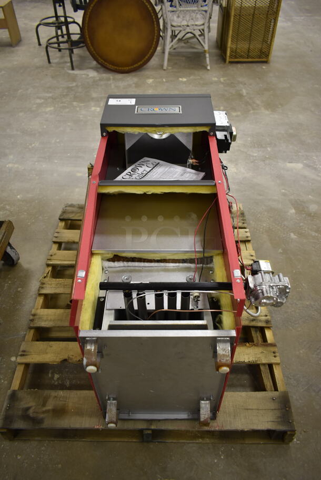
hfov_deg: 48.0
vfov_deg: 67.3
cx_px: 160
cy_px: 240
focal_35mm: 27
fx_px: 361
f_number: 3.5
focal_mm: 18
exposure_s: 1/30
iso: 400
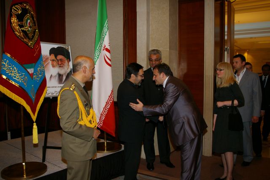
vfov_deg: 41.7
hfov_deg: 59.5
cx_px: 135
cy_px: 90
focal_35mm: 32
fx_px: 236
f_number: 4.5
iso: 400
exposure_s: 1/30
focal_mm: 21
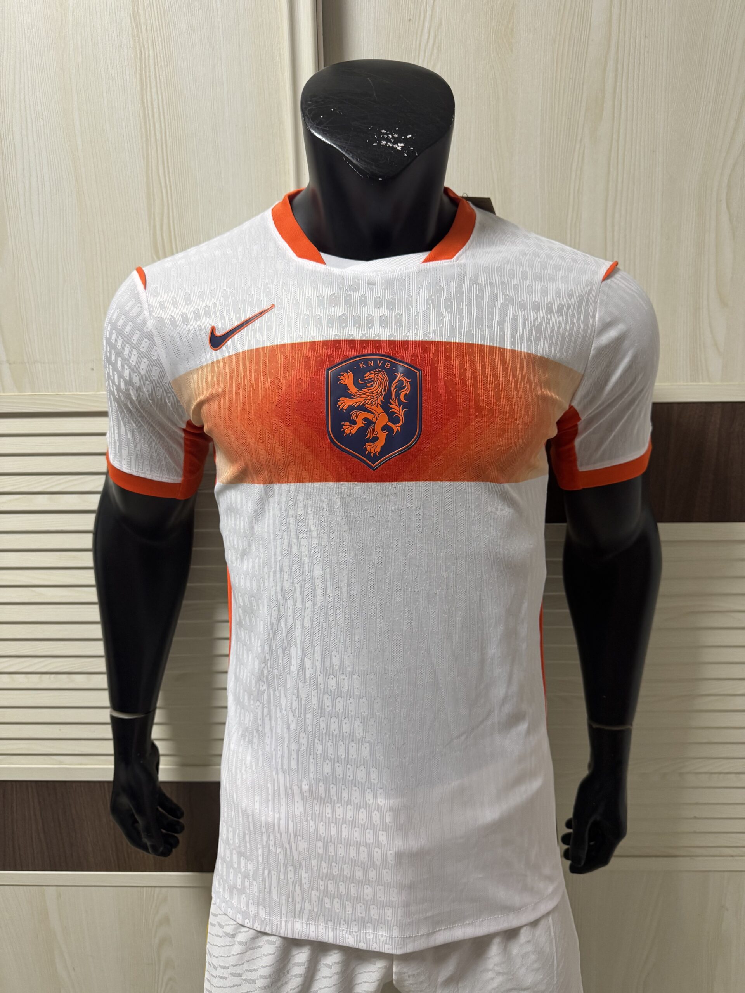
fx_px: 689
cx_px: 372
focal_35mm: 24
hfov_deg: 56.8
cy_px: 496
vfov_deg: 71.6
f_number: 1.78
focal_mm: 6.76
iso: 200
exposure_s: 1/76
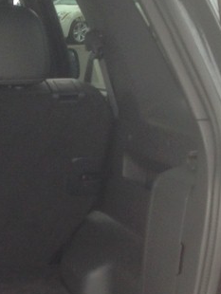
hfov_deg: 12.8
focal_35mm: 109
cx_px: -125
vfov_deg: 18.0
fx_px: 927
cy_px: 186
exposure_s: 1/60
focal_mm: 4.13
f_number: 2.4
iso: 64
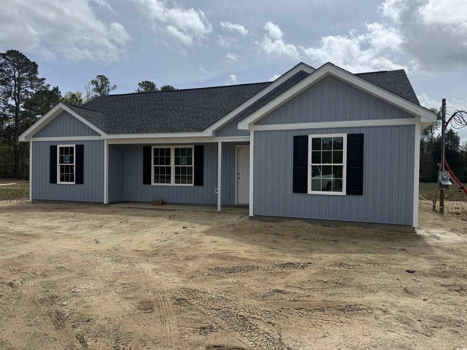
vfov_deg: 56.8
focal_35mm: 24
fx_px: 324
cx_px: 234
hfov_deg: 71.6
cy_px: 175
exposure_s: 1/9009
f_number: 1.78
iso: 80
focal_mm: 6.76
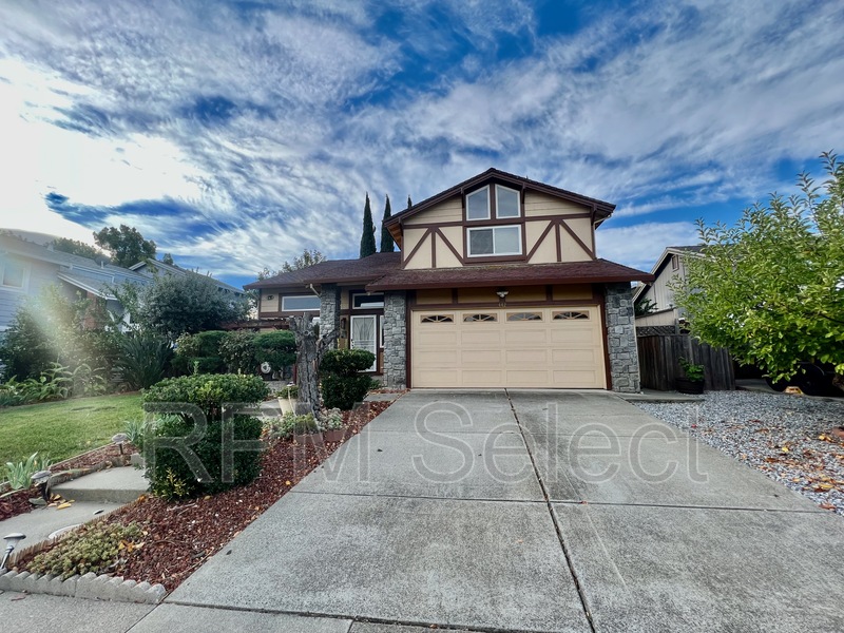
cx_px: 422
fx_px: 317
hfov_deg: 106.2
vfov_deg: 89.9
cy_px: 316
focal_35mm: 13
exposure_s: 1/506
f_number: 1.8
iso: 32
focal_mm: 1.57
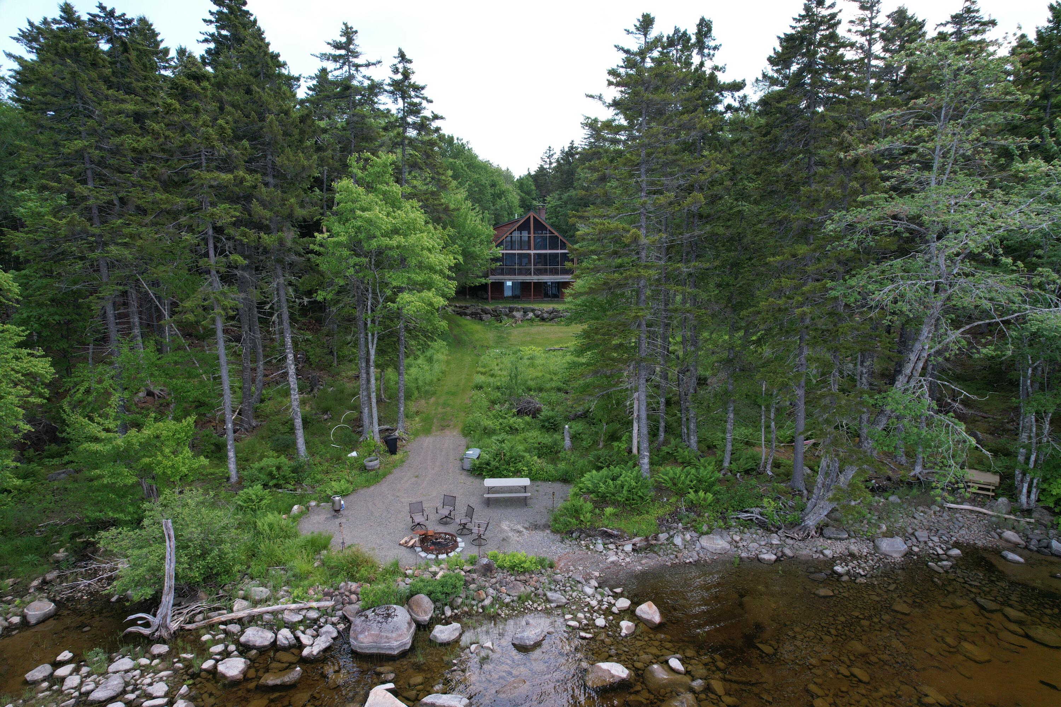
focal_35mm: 22
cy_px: 354
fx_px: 648
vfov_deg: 57.2
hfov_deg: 78.6
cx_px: 530
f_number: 2.8
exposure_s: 1/500
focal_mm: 8.38
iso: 100
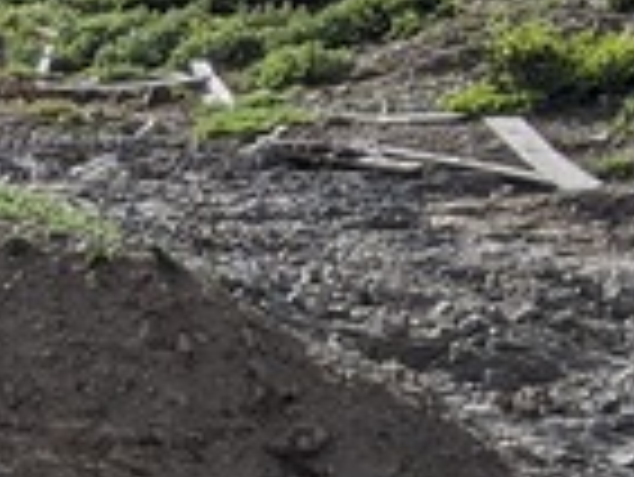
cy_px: 878
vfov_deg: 7.4
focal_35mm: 196
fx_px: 3593
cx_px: -382
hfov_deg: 9.7
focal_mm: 4.44
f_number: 1.8
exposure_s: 1/3906
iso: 45
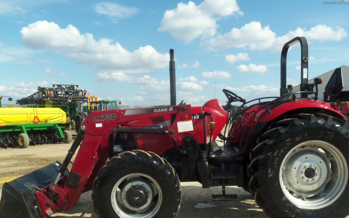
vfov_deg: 39.2
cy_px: 134
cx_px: 181
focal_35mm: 32
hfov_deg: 59.7
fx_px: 304
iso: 80
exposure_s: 1/100
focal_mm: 5.2
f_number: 8.6
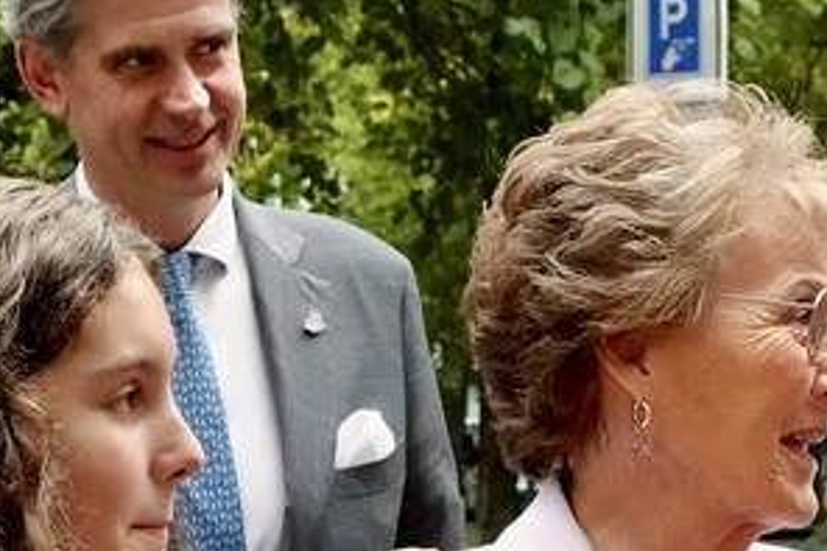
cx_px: 718
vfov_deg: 10.5
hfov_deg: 15.7
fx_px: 2962
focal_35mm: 129
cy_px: 631
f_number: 3.5
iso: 2000
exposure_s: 1/400
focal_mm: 16.92
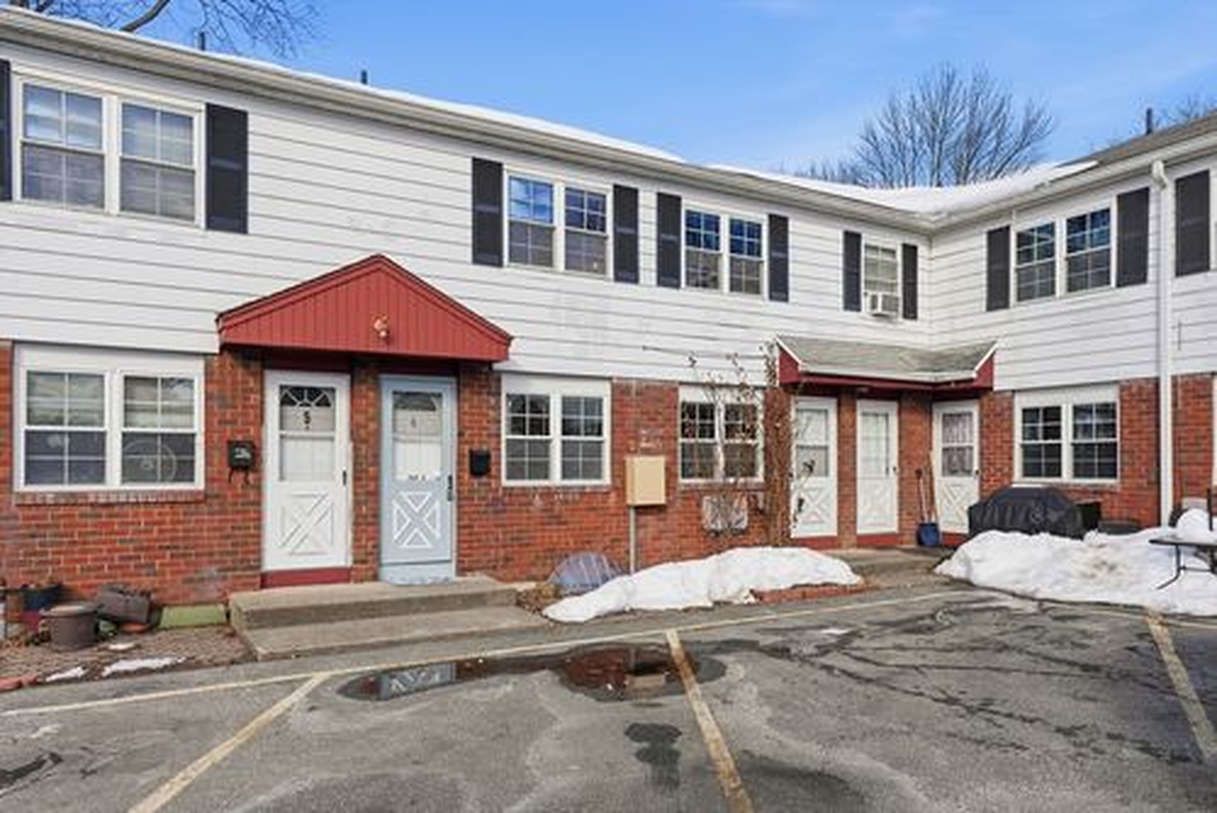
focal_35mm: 24
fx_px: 812
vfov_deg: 53.2
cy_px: 406
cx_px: 608
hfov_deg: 73.7
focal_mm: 24
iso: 100
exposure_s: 1/800
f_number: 7.1
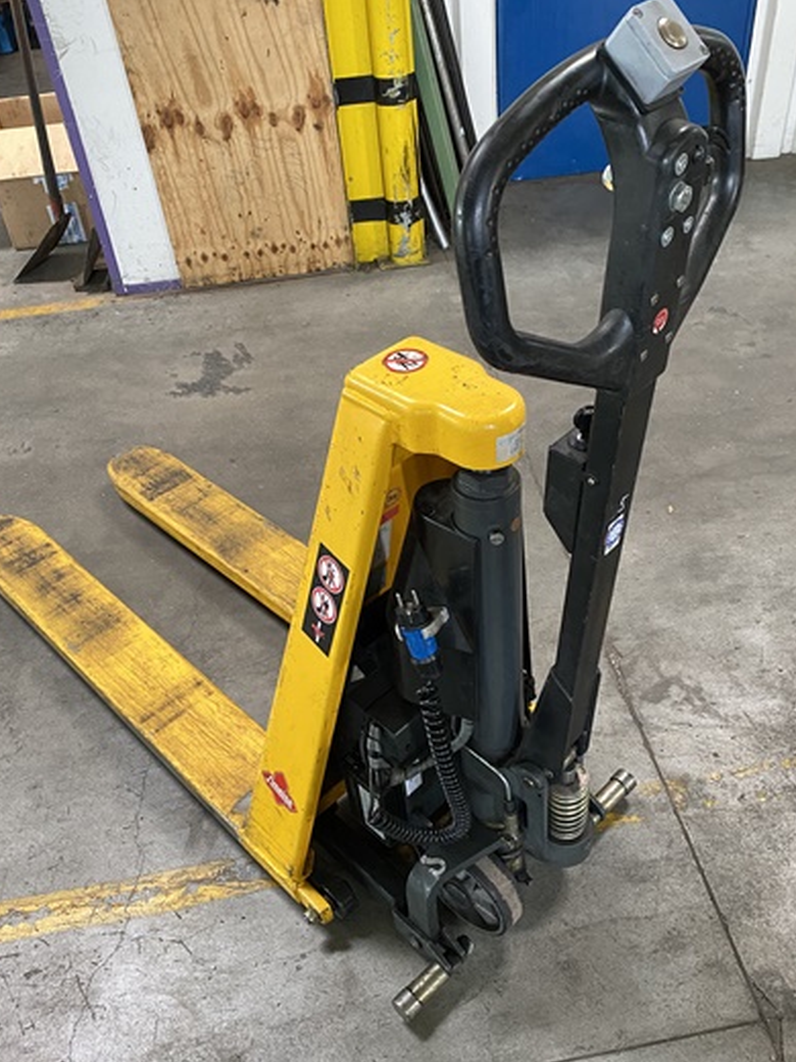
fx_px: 920
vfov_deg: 59.9
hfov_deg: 46.8
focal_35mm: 30
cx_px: 429
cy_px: 576
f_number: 1.8
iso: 320
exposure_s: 1/60
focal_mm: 4.25
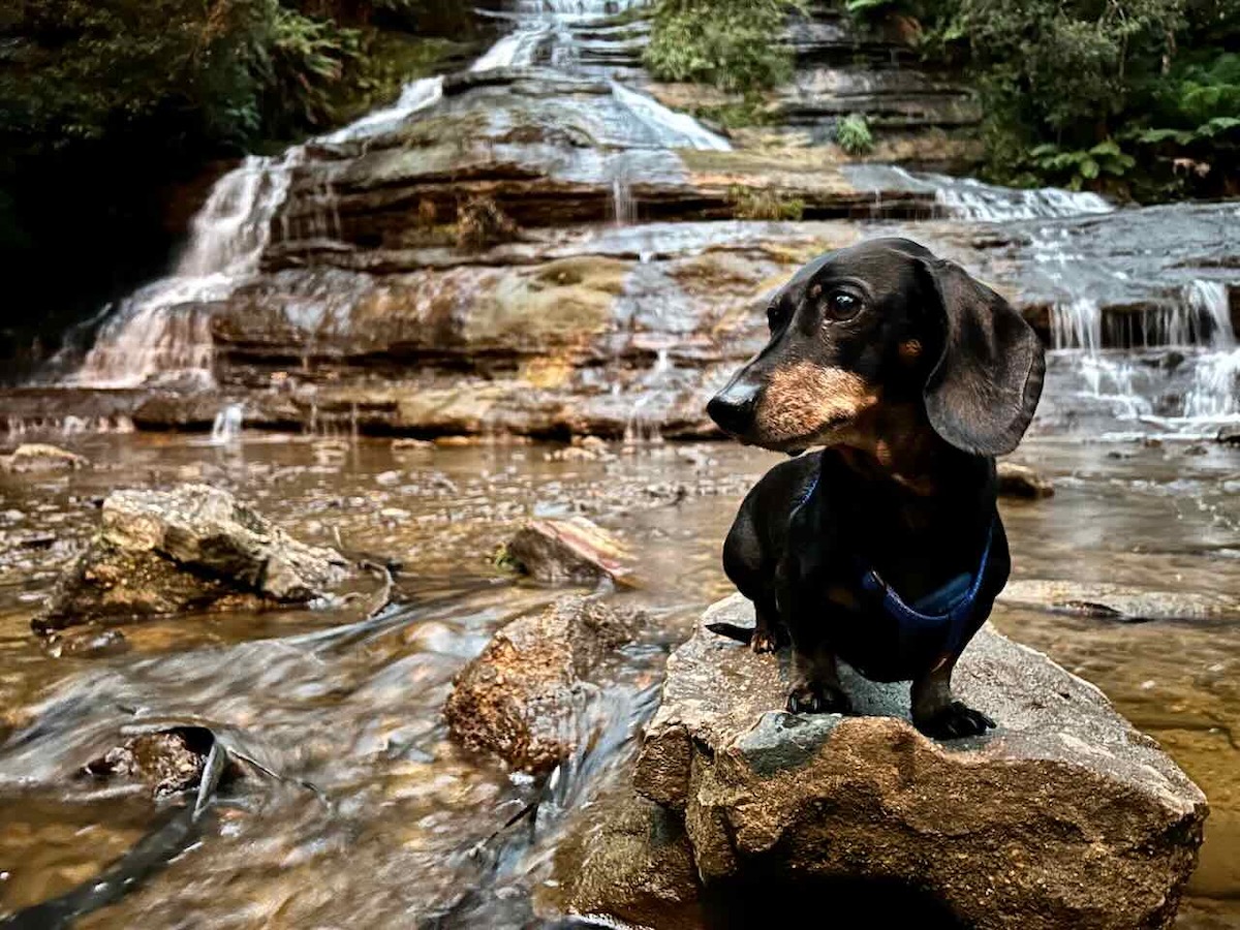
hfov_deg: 67.3
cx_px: 620
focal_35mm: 26
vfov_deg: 53.1
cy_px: 465
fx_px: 931
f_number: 1.5
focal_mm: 5.7
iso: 640
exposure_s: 1/17
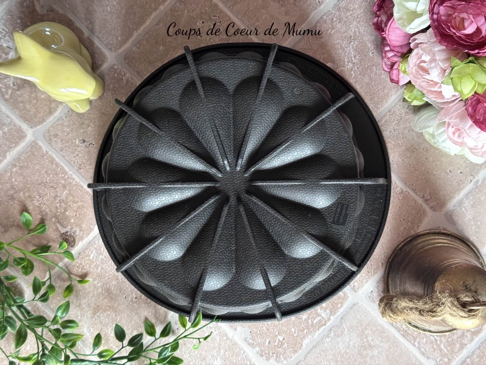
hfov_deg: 39.7
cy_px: 182
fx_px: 674
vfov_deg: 30.3
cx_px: 243
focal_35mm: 48
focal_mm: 6.76
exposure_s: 1/40
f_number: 1.78
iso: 250
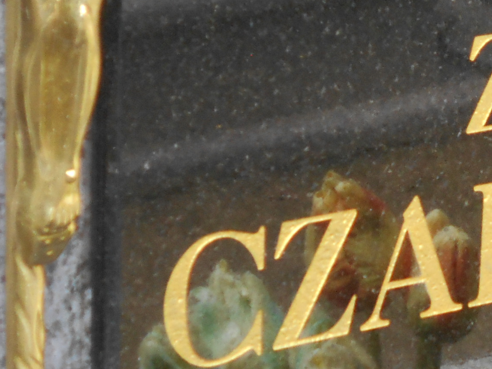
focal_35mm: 210
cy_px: 118
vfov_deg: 7.1
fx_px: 2984
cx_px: 476
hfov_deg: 9.4
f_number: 5.3
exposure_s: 1/60
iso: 200
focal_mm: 11.6
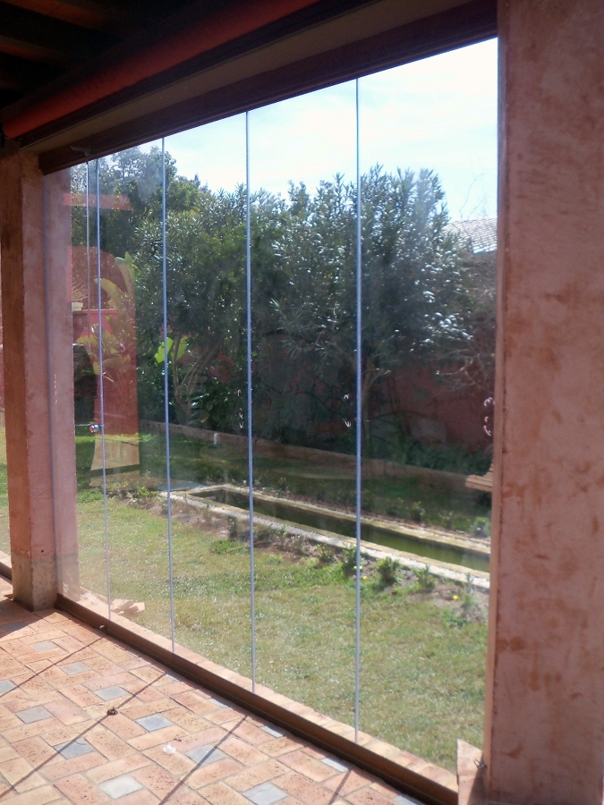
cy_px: 402
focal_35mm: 38
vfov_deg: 49.0
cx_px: 302
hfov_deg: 37.7
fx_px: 884
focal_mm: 6.3
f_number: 3.5
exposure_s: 1/640
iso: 100
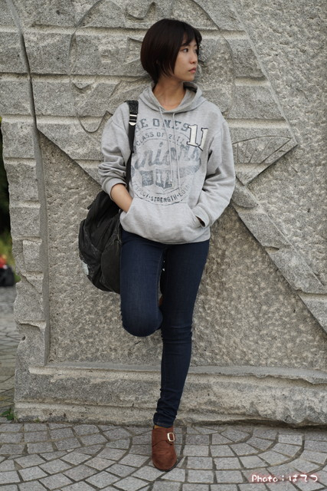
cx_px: 164
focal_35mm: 67
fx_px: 912
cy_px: 246
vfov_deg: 30.1
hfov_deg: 20.3
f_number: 2.8
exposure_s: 1/125
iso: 100
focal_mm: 67
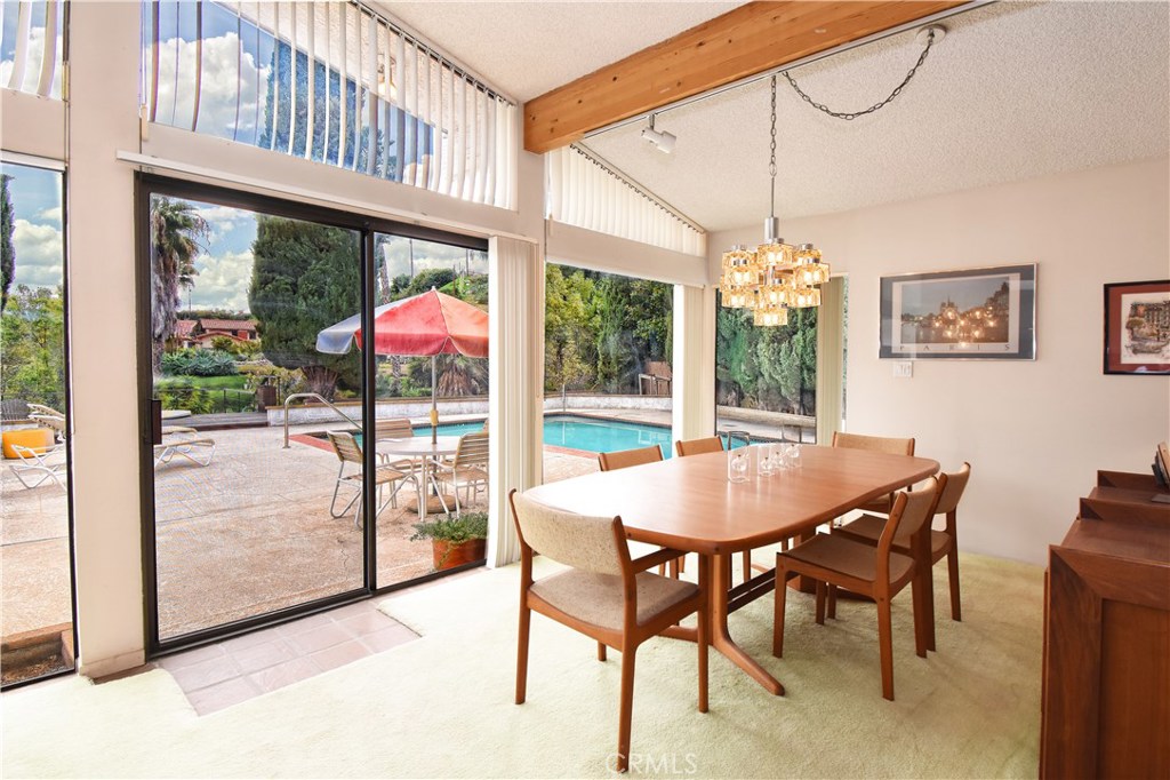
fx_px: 560
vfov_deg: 69.6
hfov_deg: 92.5
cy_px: 390
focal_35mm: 17
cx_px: 585
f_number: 8
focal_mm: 11.5
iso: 800
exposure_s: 1/60
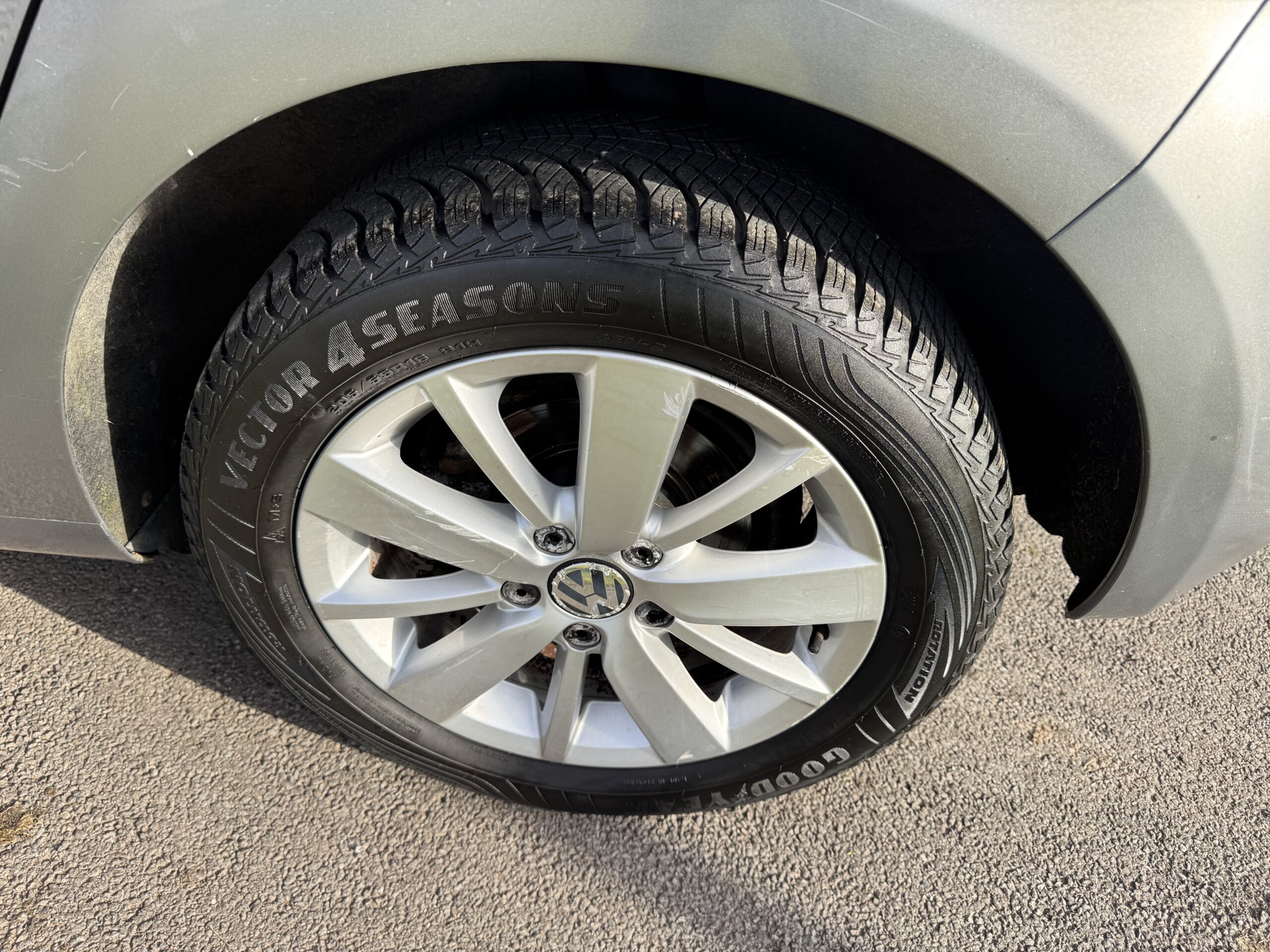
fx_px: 881
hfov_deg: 71.6
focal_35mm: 24
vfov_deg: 56.8
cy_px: 476
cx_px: 635
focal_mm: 6.76
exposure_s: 1/995
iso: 80
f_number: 1.78
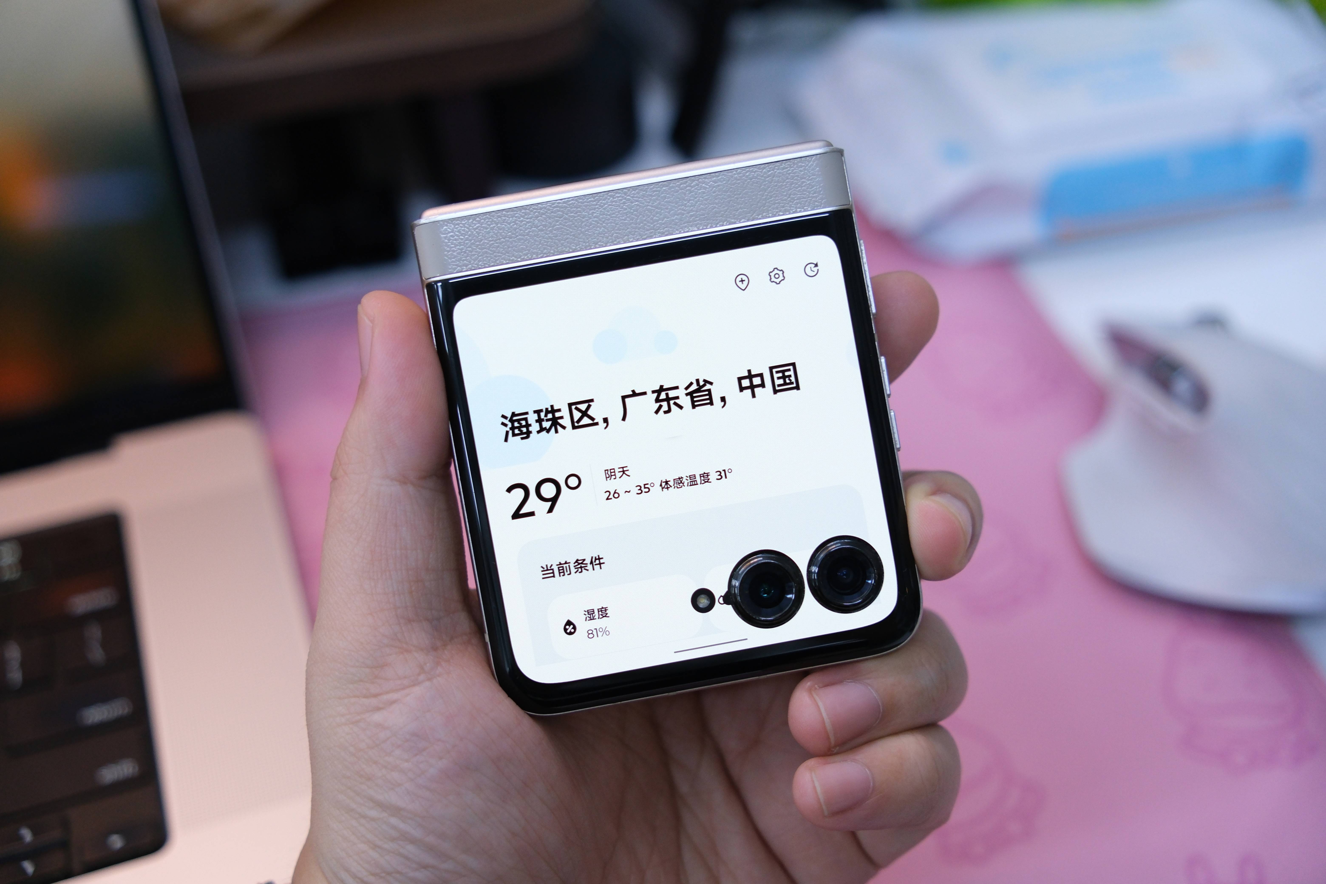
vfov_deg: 32.6
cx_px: 663
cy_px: 442
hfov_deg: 47.4
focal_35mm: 41
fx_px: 1510
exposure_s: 1/100
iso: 1250
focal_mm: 27.6
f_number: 2.8
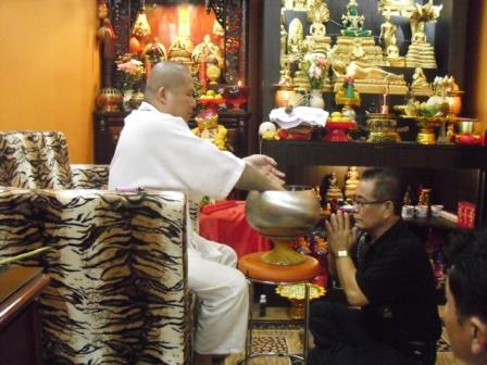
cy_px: 182
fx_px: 506
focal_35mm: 36
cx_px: 244
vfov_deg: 39.7
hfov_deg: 51.4
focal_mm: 6.3
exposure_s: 1/30
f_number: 3.1
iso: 800
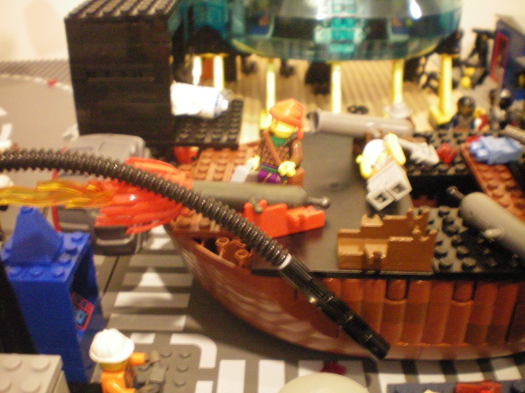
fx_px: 576
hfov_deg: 49.0
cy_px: 196
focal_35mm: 38
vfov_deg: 37.7
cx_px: 262
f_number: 3.1
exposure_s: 1/6
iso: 400
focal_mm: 6.3
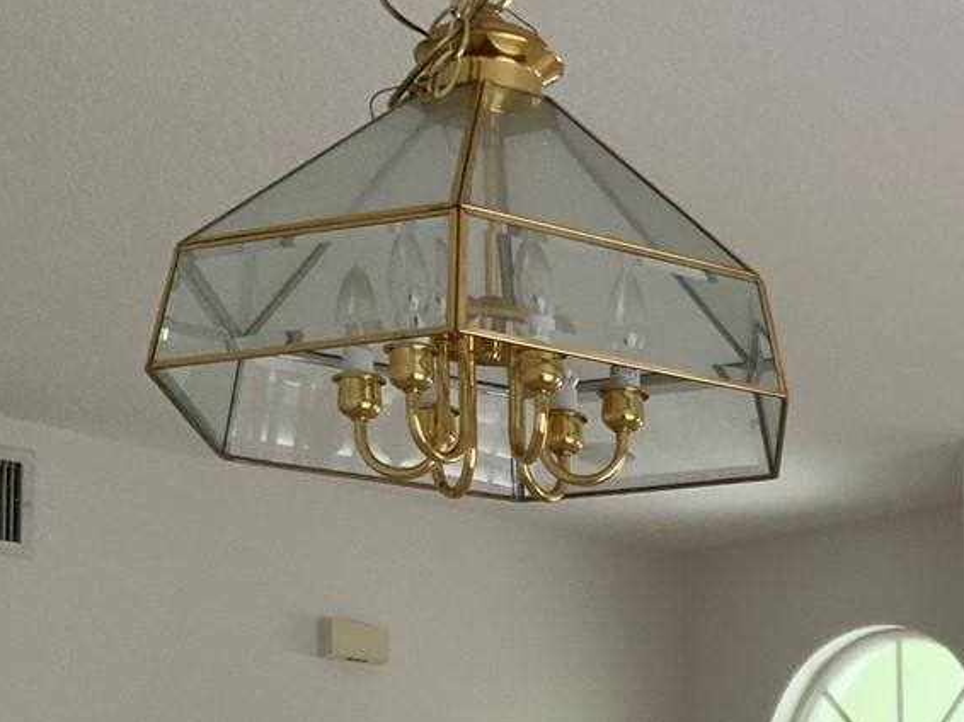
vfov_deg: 17.0
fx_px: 2283
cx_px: 1223
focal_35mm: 82
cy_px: 908
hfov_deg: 21.7
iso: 50
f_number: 1.8
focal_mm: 3
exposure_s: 1/60
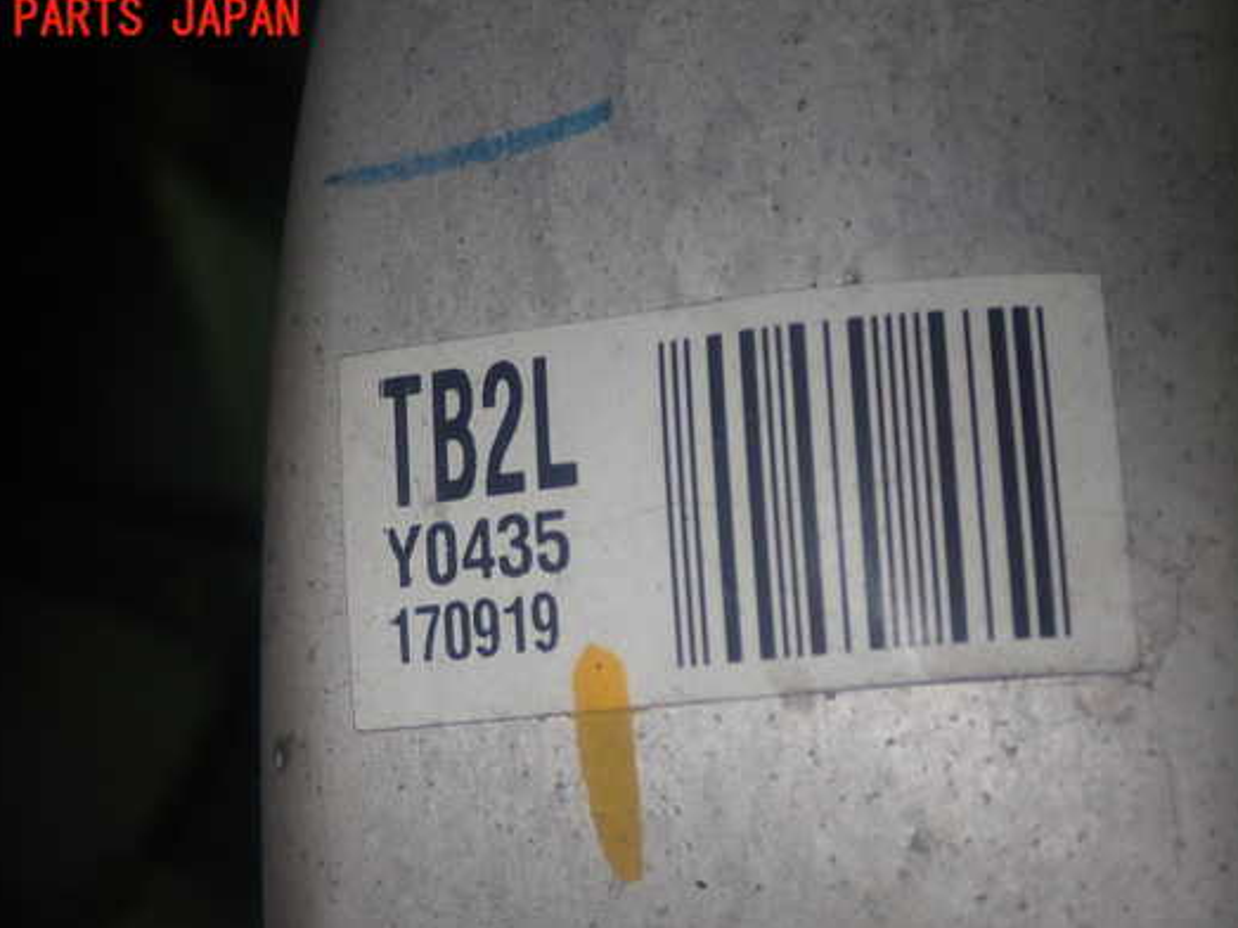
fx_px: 2217
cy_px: 523
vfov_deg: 23.6
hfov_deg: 31.2
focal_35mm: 62
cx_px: 580
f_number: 10
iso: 200
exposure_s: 1/50
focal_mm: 9.65
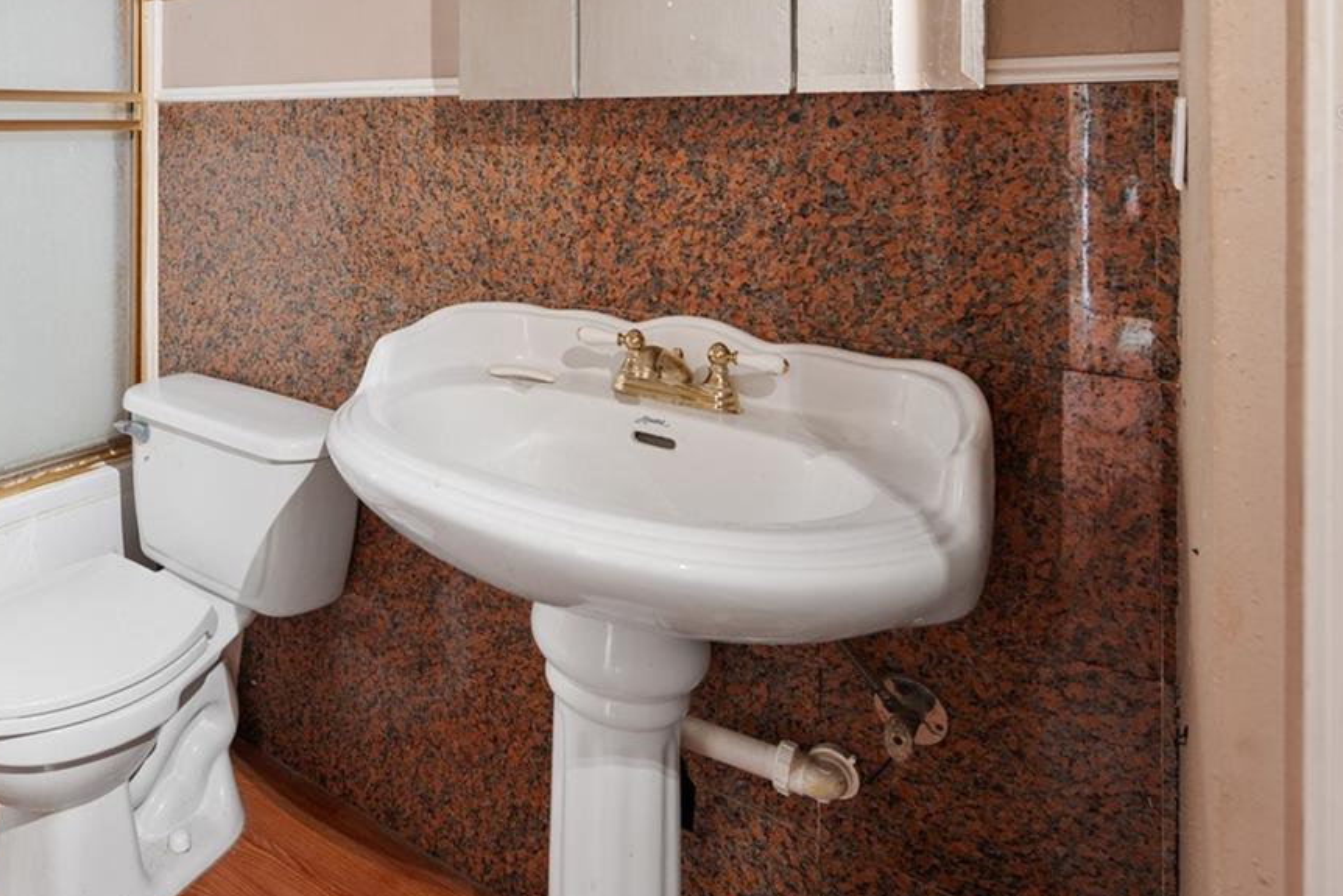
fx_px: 970
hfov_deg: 62.2
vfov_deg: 45.7
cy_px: 118
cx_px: 229
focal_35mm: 26
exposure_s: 30
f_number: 6.3
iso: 250
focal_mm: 14
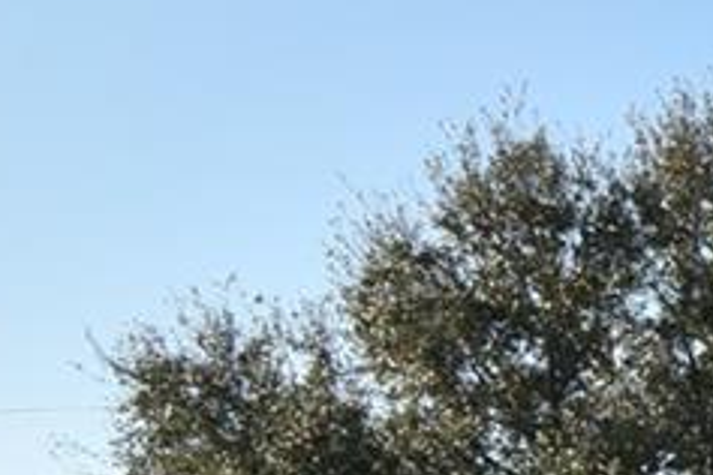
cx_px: 924
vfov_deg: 9.2
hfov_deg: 13.9
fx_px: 2812
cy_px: 878
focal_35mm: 142
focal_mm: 14
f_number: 9.5
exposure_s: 1/200
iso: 100
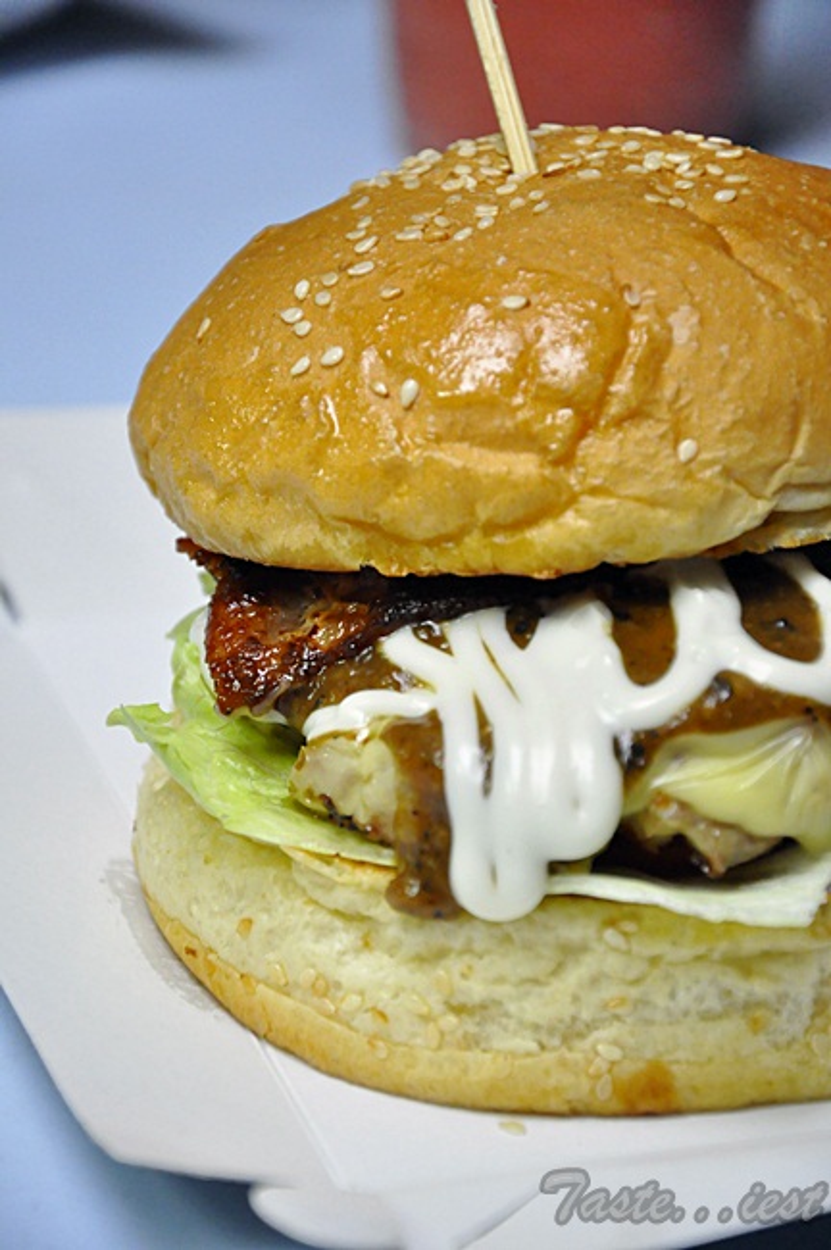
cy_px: 625
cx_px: 416
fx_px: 5465
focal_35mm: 158
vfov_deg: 13.1
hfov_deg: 8.7
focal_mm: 105
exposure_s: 1/60
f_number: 5.6
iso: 2500
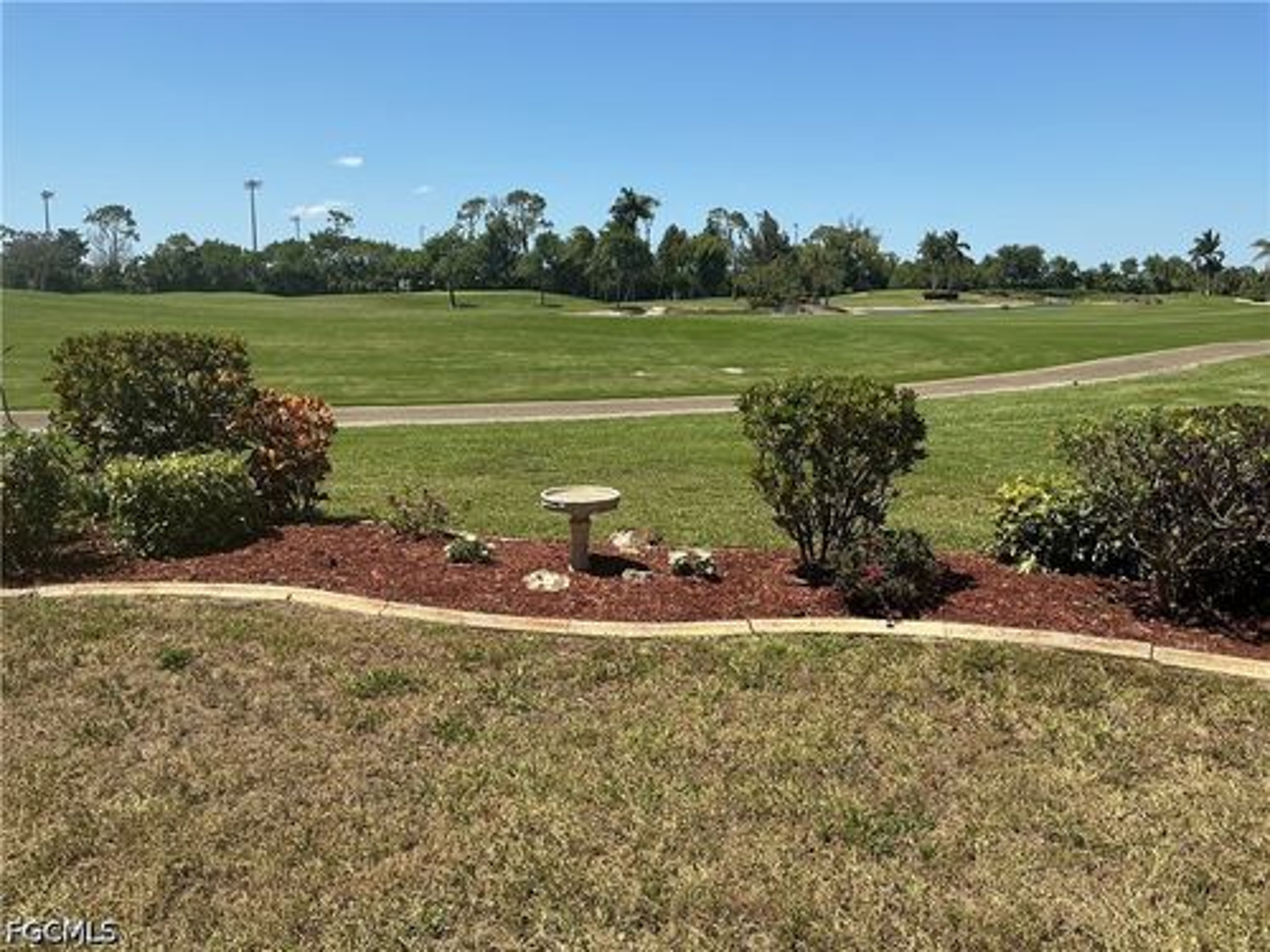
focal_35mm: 29
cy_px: 476
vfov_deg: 48.2
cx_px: 635
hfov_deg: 61.7
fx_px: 1064
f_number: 1.8
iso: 25
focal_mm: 3
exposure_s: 1/1984
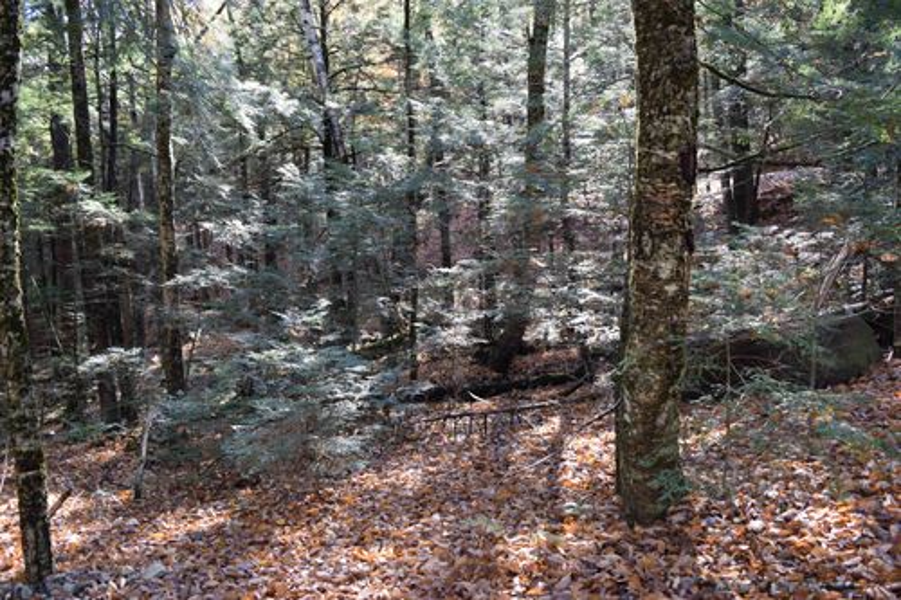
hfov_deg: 61.9
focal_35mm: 30
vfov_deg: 43.6
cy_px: 300
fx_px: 751
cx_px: 450
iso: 400
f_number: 4.5
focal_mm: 20
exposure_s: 1/80
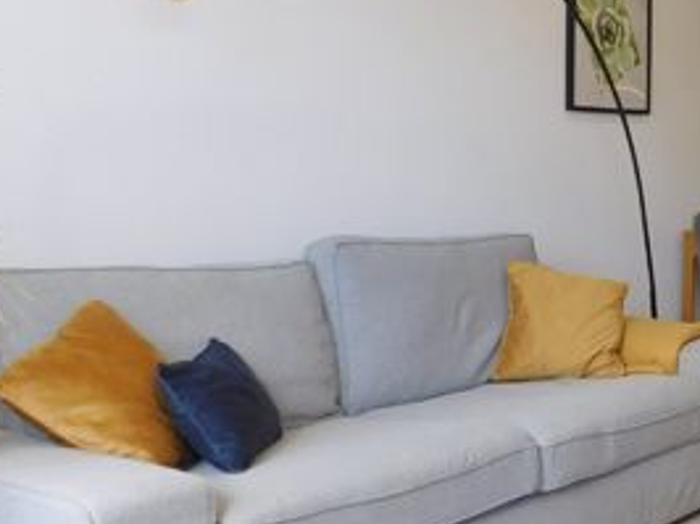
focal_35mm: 61
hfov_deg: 29.4
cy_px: 216
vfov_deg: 24.0
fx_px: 1232
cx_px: 720
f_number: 3
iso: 125
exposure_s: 1/80
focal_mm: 4
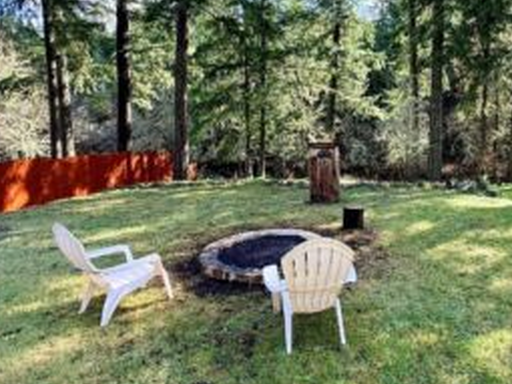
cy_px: 163
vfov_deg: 60.7
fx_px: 325
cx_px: 341
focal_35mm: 22
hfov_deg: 74.1
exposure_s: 1/168
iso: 64
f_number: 2.2
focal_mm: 2.22
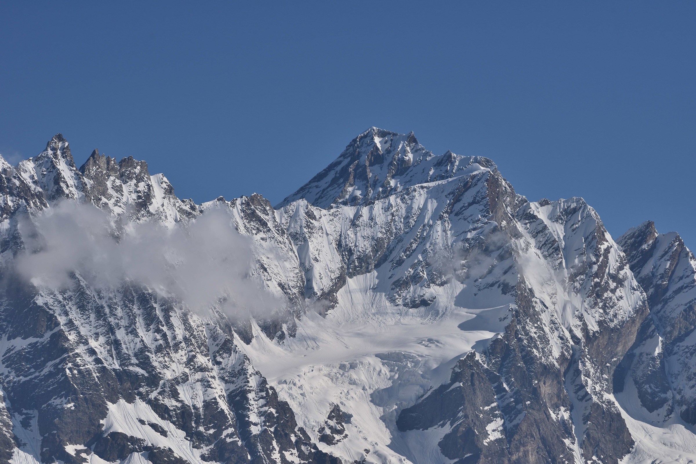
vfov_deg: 6.9
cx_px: 348
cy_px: 232
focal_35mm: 200
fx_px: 3867
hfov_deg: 10.3
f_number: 8
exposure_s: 1/2500
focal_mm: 200
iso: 360
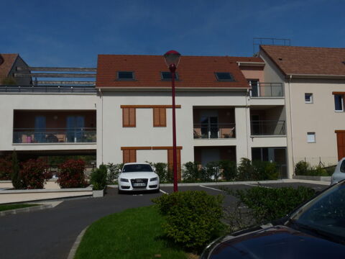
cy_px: 130
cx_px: 172
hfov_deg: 46.8
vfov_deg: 36.0
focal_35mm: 40
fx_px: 399
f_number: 8
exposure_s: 1/1000
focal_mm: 7.1
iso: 100
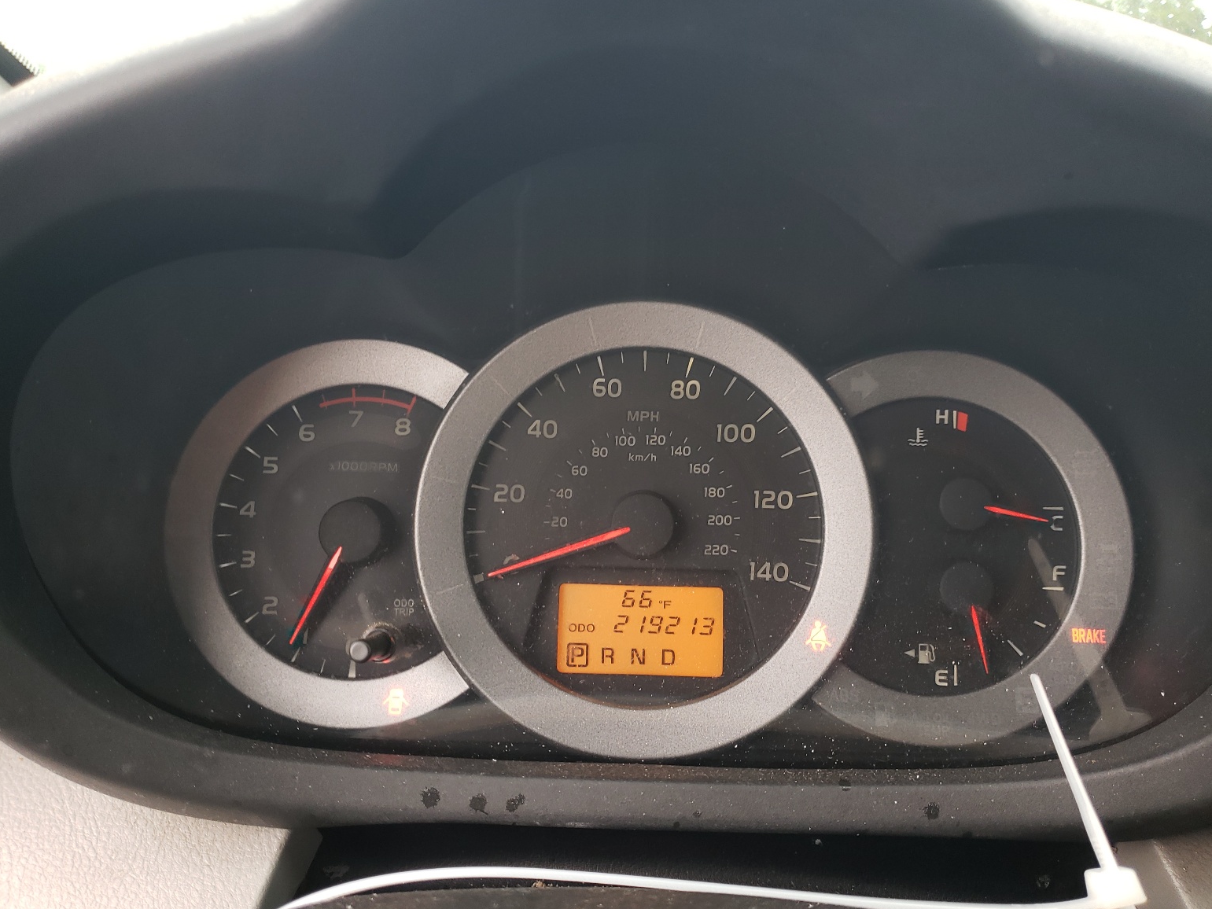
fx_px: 945
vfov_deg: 51.4
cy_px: 440
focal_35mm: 27
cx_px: 619
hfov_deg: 65.3
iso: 60
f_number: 1.5
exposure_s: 1/60.2
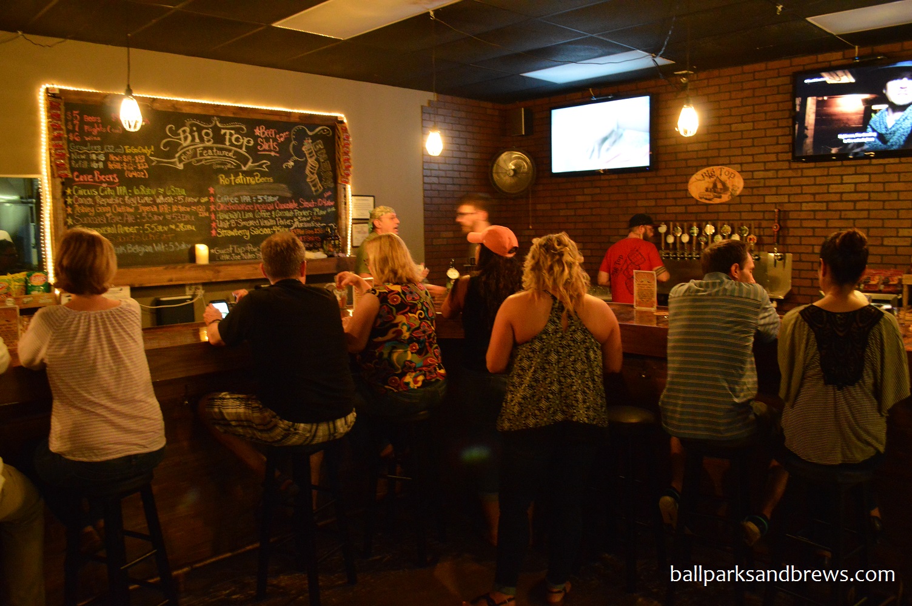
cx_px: 456
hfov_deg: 67.4
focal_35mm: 27
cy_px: 303
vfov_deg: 47.8
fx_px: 683
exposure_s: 1/20
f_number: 3.5
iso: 3200
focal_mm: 18
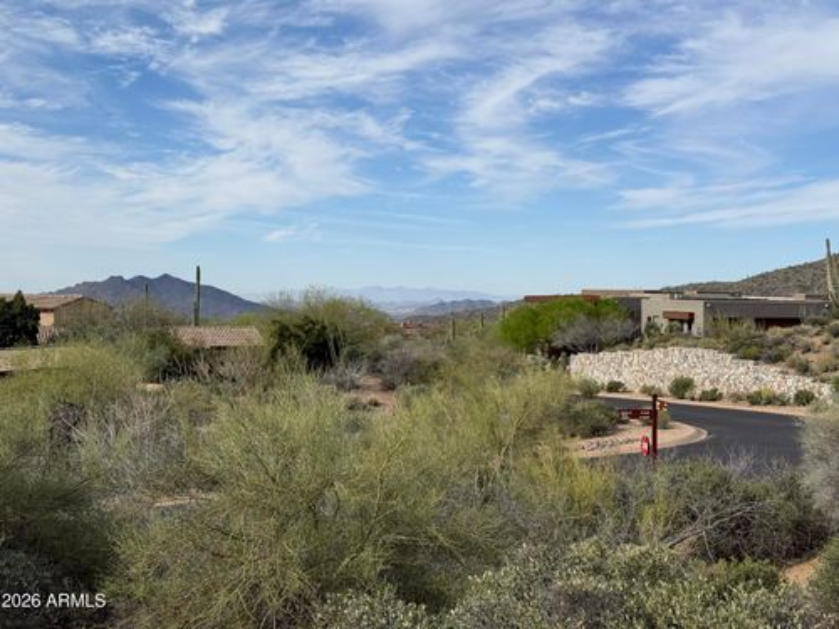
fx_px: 1163
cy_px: 314
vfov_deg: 30.3
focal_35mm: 48
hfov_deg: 39.7
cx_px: 420
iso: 64
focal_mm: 6.76
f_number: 1.78
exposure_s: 1/7874
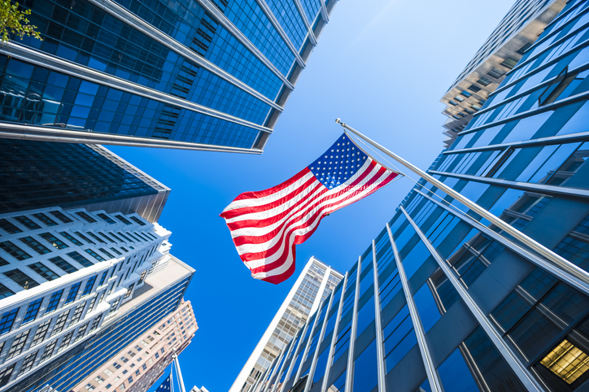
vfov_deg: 61.9
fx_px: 327
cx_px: 294
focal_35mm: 20
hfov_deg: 84.0
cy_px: 196
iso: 200
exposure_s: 1/200
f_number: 3.5
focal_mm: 20
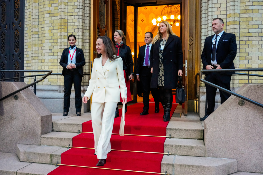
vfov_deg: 41.1
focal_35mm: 32
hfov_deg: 58.7
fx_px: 234
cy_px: 88
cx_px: 132
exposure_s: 1/250
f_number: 4
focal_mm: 32
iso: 4000
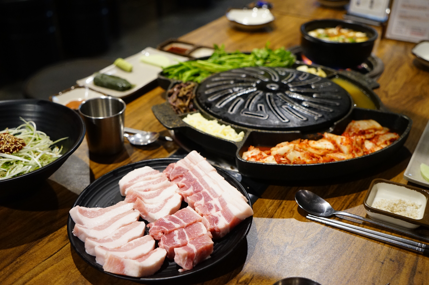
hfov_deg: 50.7
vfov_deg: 35.0
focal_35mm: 38
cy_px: 142
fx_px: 452
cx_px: 214
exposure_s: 1/60
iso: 4000
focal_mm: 38
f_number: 4
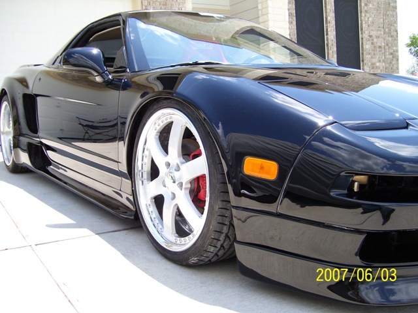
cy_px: 156
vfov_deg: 38.7
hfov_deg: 50.1
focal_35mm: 37
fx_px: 447
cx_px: 209
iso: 80
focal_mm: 6
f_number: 2.7
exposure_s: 1/750
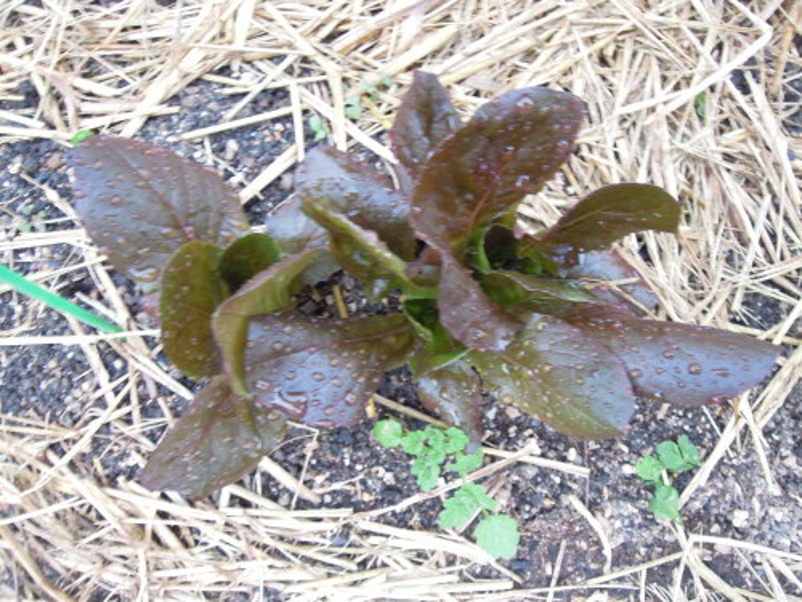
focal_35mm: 24
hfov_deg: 71.6
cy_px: 301
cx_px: 401
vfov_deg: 56.8
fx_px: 556
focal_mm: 4.3
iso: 500
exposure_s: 1/8
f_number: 2.8
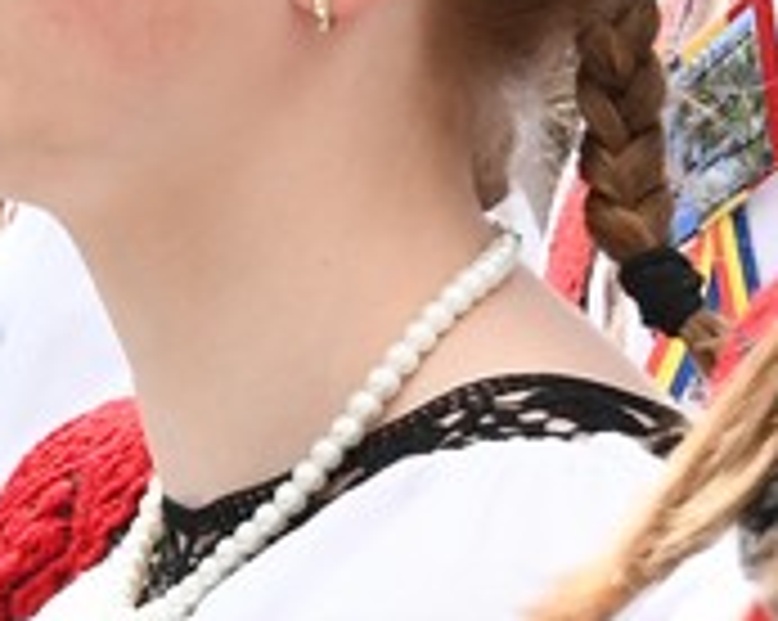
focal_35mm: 334
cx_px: -720
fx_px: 7682
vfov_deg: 4.6
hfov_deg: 5.7
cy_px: 385
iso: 640
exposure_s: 1/2000
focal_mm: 32
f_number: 4.5
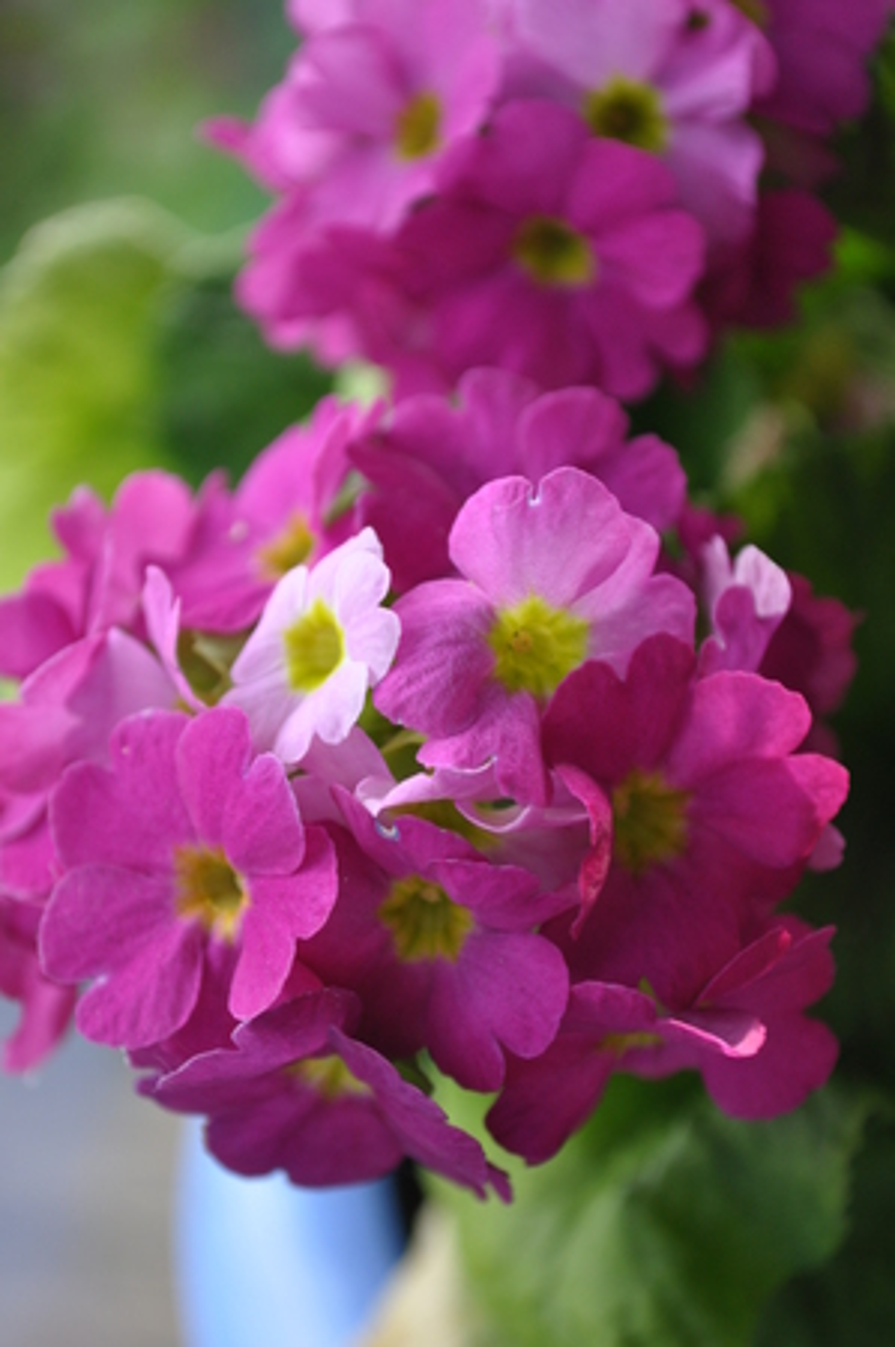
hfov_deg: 16.5
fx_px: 3083
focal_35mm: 82
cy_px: 674
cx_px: 448
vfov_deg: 24.6
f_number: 5.6
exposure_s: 1/125
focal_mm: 55
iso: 450
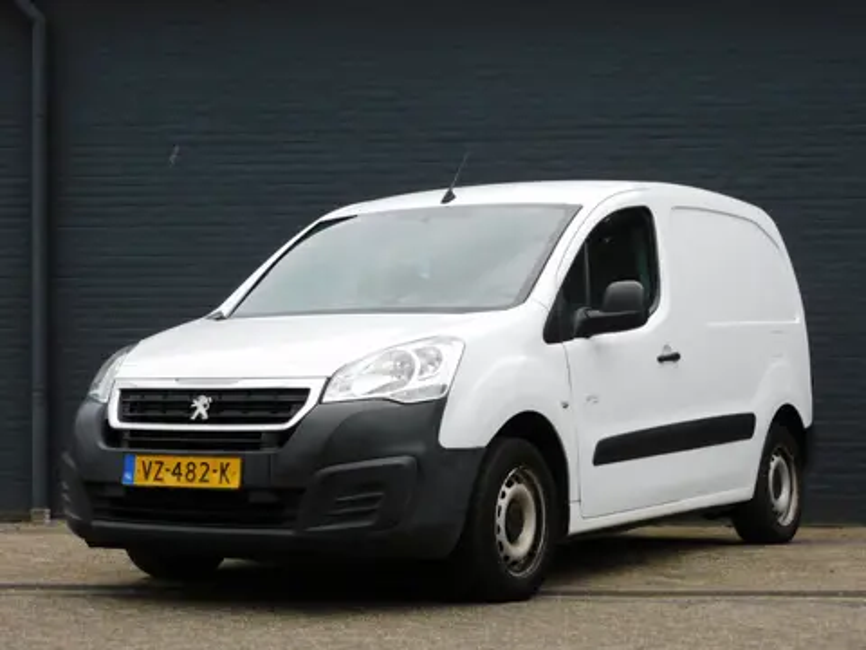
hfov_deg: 27.8
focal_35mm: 70
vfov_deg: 21.0
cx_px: 433
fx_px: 1751
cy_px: 325
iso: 125
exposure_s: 1/250
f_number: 4.5
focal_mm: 12.5
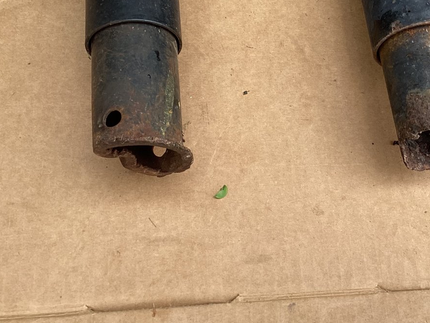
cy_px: 101
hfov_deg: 35.8
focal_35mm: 53
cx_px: 285
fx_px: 658
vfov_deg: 27.3
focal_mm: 3.3
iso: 25
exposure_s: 1/237
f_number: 2.4
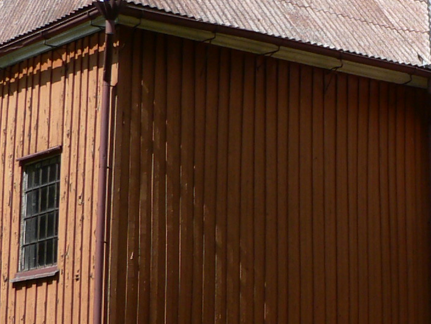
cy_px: 99
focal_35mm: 130
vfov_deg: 11.4
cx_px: 473
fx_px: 1619
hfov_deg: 14.8
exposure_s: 1/400
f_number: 4.5
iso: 80
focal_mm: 6
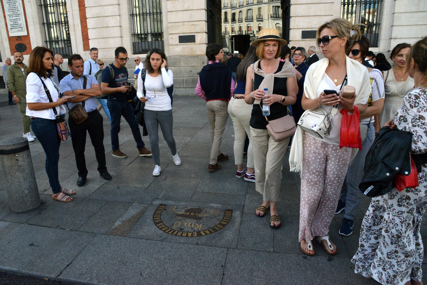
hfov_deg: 73.7
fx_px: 285
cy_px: 142
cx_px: 214
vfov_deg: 53.2
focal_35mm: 24
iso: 5000
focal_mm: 24
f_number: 14
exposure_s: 1/800
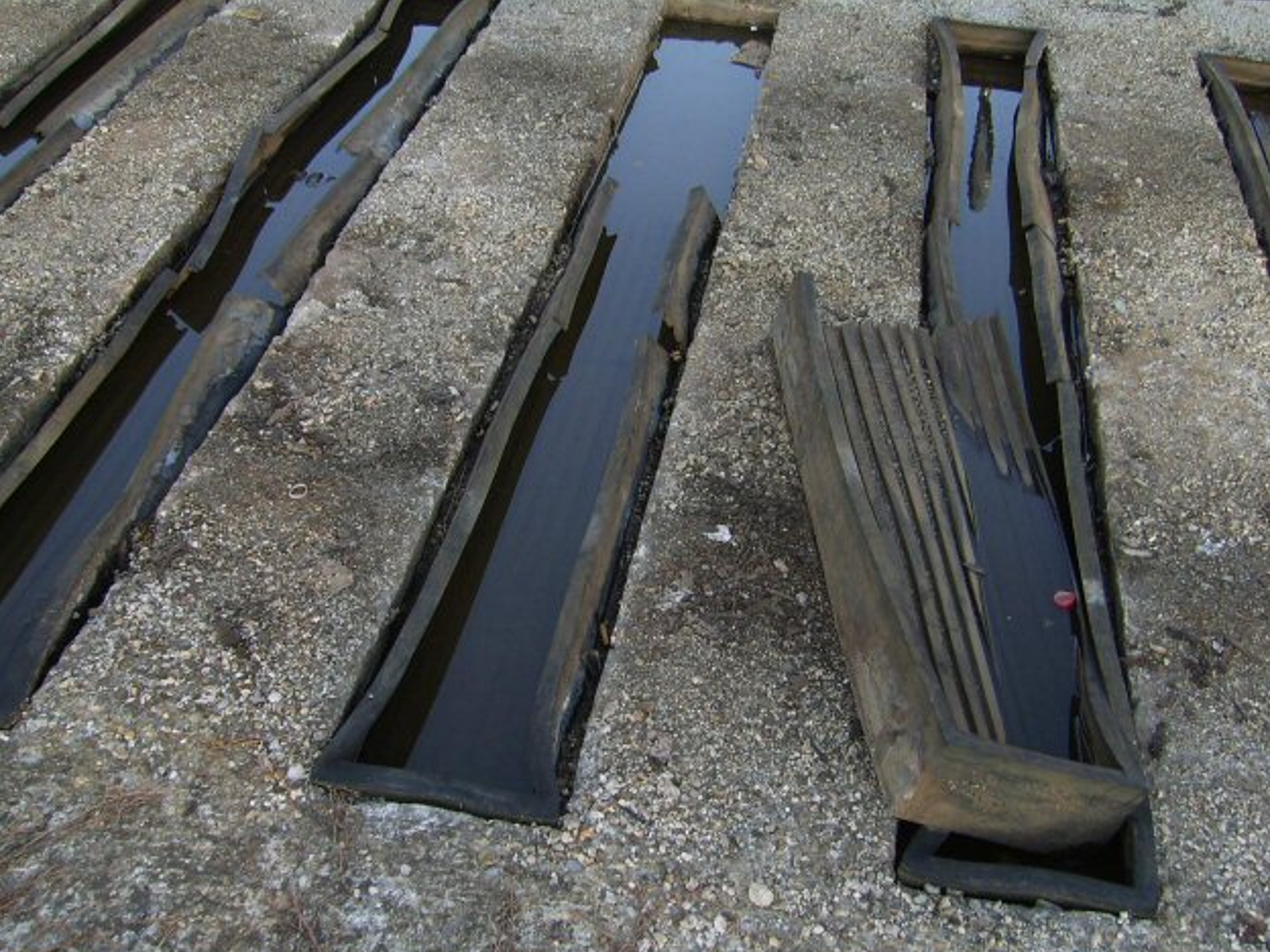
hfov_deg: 47.9
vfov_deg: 36.8
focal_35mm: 39
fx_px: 1431
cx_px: 647
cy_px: 486
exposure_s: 1/80
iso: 50
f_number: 4
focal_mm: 7.8
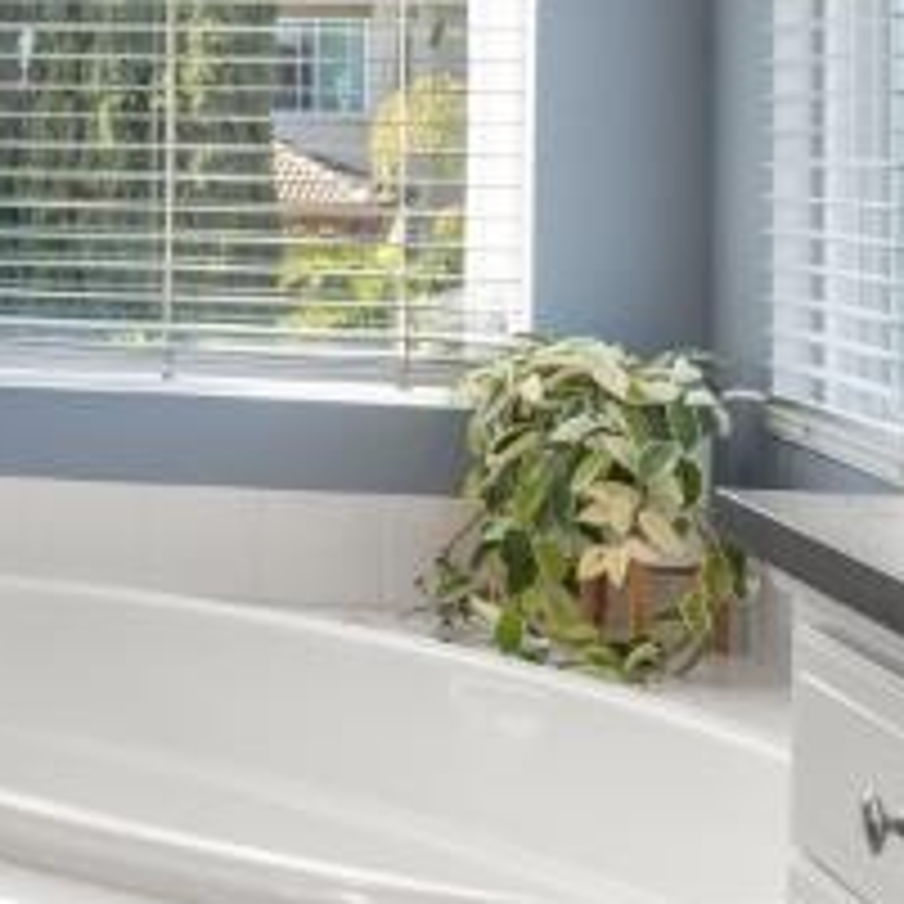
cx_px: -666
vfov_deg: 20.5
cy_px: 90
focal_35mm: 83
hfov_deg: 17.4
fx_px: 2452
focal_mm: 17
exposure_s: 1/10
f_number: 8
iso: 80
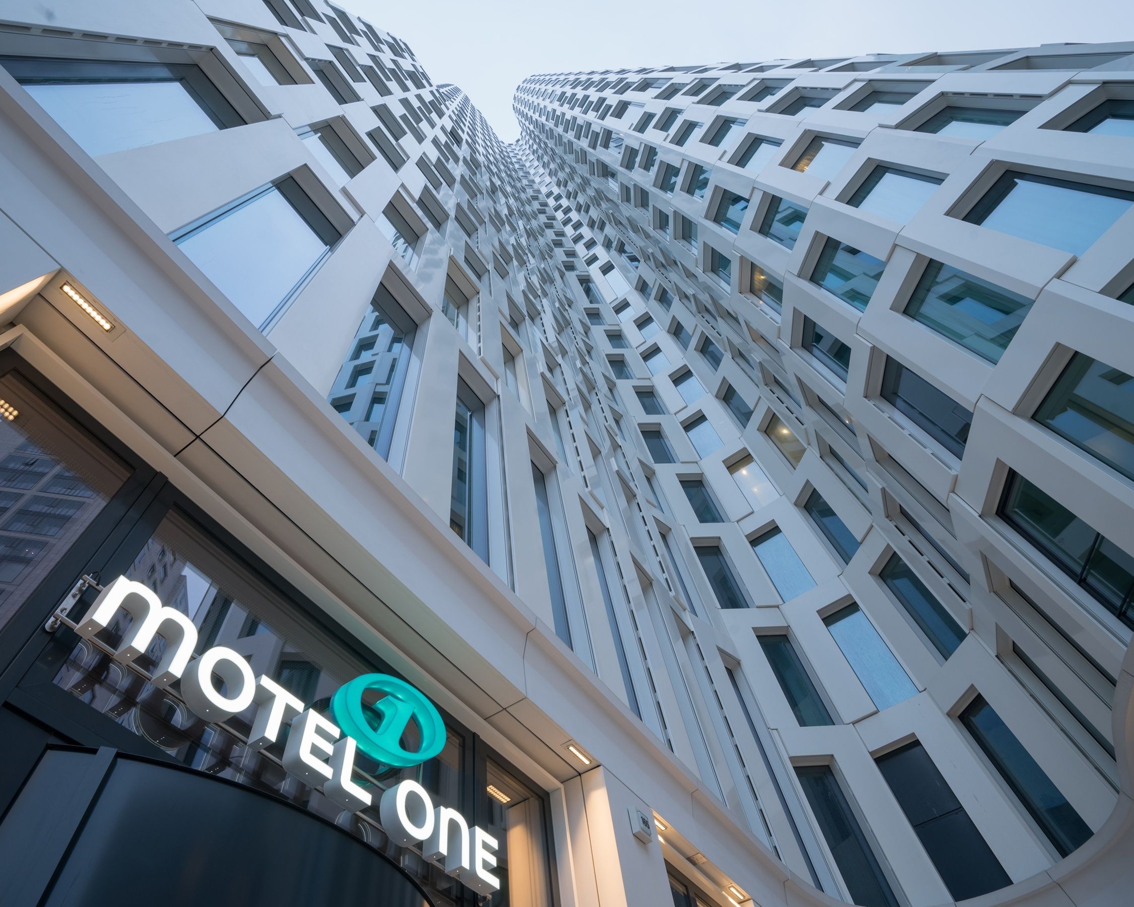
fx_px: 638
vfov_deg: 70.8
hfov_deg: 83.1
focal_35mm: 19
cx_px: 516
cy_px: 452
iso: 50
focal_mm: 16
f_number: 11
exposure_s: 1
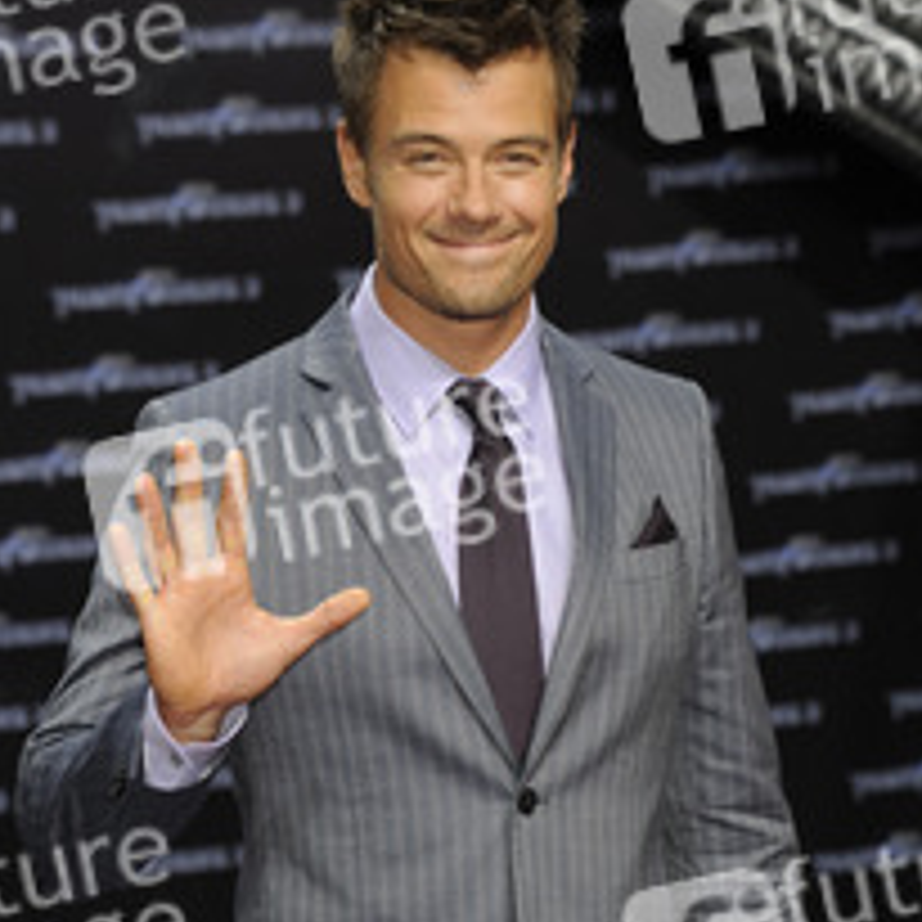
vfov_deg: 10.0
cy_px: 711
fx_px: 5243
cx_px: 445
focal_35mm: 174
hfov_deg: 10.0
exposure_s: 1/200
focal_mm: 105
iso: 400
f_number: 6.3
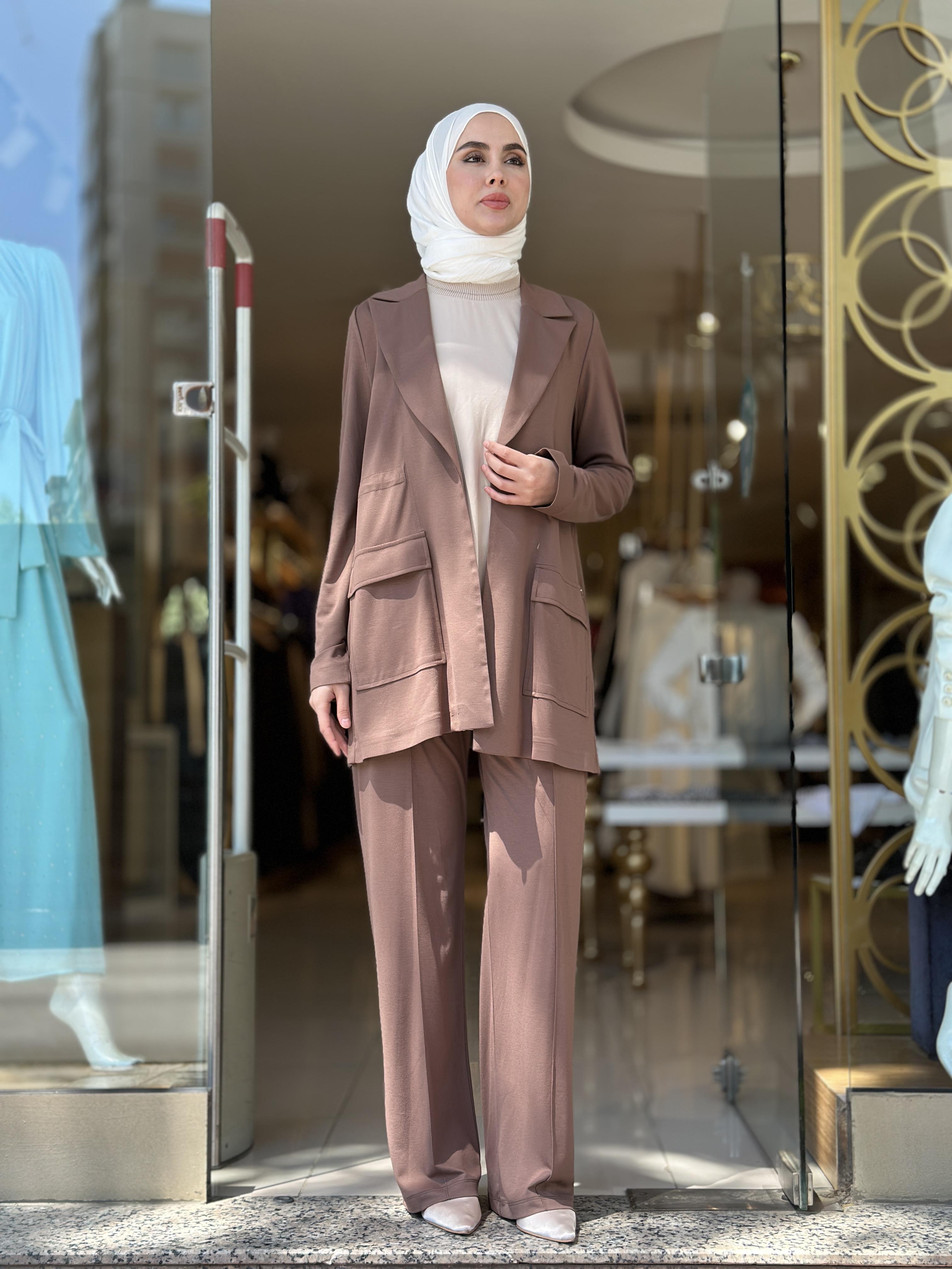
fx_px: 1760
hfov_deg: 30.3
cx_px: 476
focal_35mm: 48
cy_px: 634
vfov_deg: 39.7
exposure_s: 1/555
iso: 80
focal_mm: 6.86
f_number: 1.78
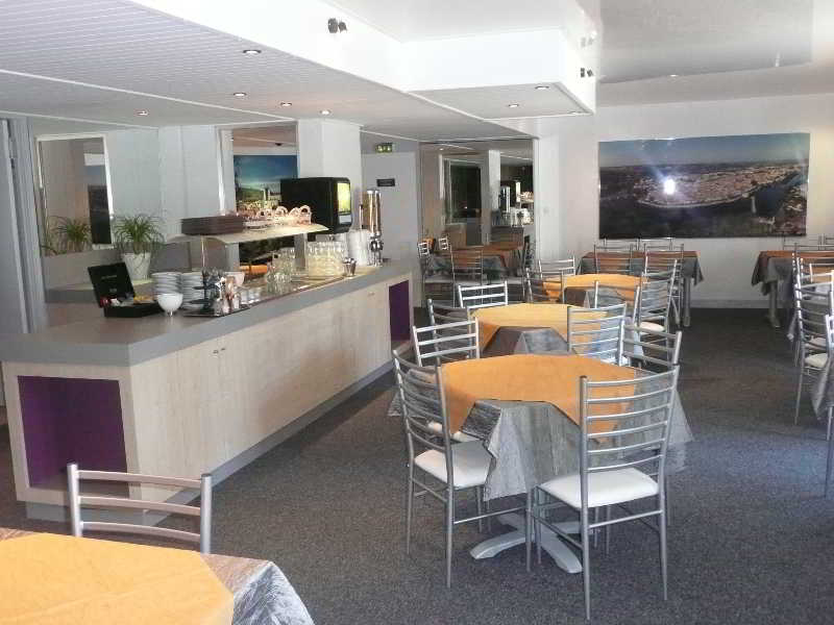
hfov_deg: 54.0
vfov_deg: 41.8
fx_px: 819
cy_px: 312
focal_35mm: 34
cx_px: 417
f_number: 3.6
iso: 640
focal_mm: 5.5
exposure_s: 1/30
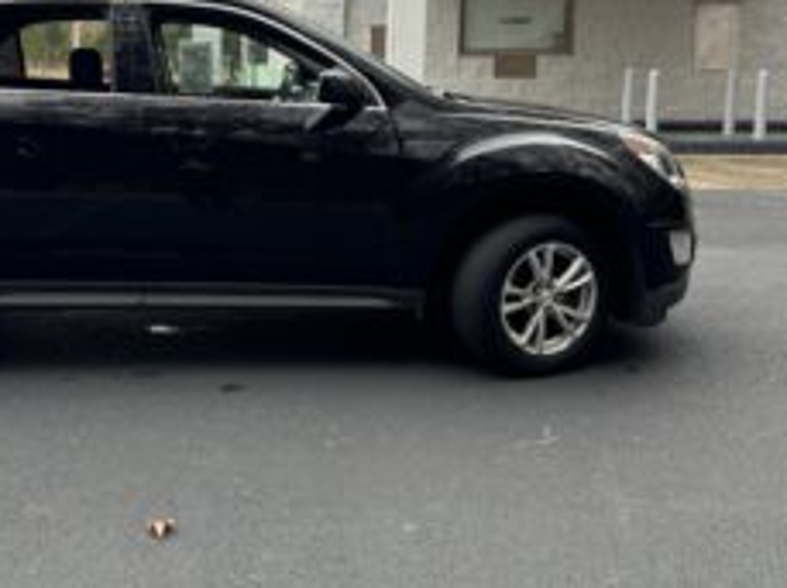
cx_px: 206
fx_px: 953
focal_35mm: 42
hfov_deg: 43.6
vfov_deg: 33.9
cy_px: 182
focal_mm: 6.76
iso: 80
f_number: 1.78
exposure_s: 1/633
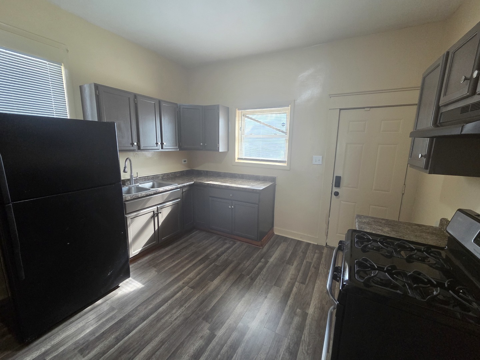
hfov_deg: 106.2
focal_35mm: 13
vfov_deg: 89.9
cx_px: 240
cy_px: 180
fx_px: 180
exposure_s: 1/60
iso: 400
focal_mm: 2.2
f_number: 2.2
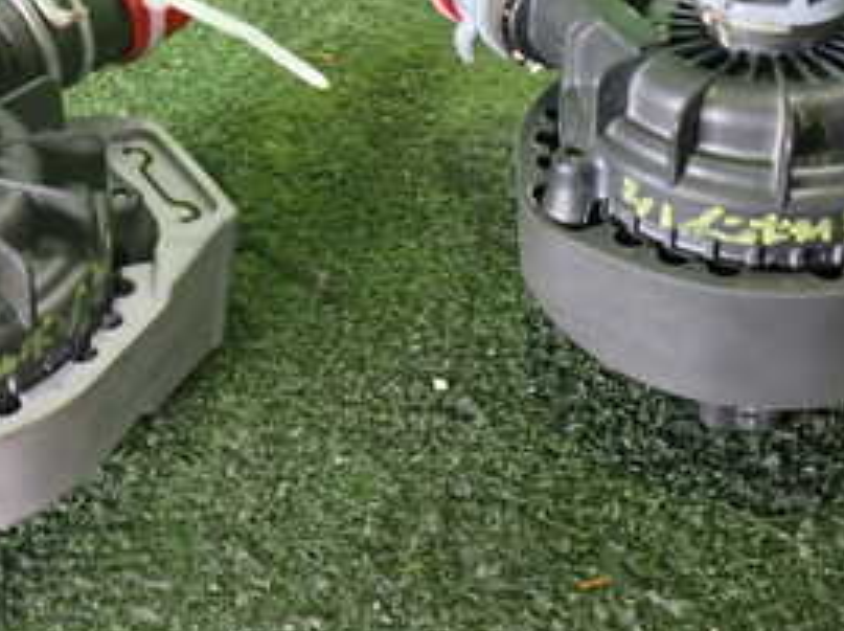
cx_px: 361
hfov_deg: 29.0
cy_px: 126
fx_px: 1631
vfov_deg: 21.6
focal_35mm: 67
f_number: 2.3
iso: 640
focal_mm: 5.4
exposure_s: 1/40
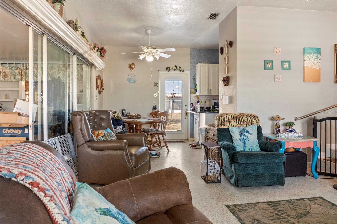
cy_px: 112
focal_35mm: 24
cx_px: 168
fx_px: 225
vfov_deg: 53.1
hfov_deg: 73.8
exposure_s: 1/3
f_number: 8
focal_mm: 16
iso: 400
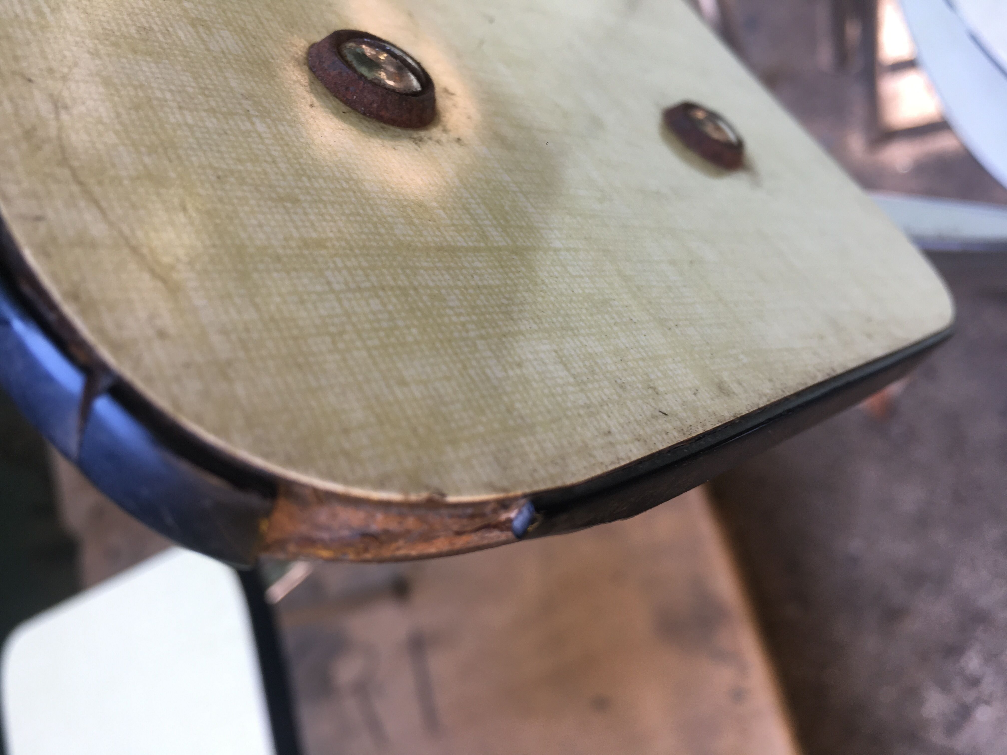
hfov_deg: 61.7
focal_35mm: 29
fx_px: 844
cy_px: 378
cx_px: 504
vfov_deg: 48.2
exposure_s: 1/50
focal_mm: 4.15
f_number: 2.2
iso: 25
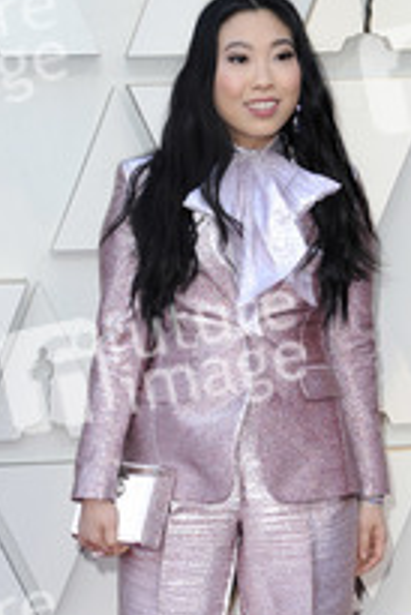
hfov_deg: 11.3
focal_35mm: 121
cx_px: 242
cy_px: 513
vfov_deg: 16.8
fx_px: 2068
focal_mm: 62
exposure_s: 1/250
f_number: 8
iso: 800
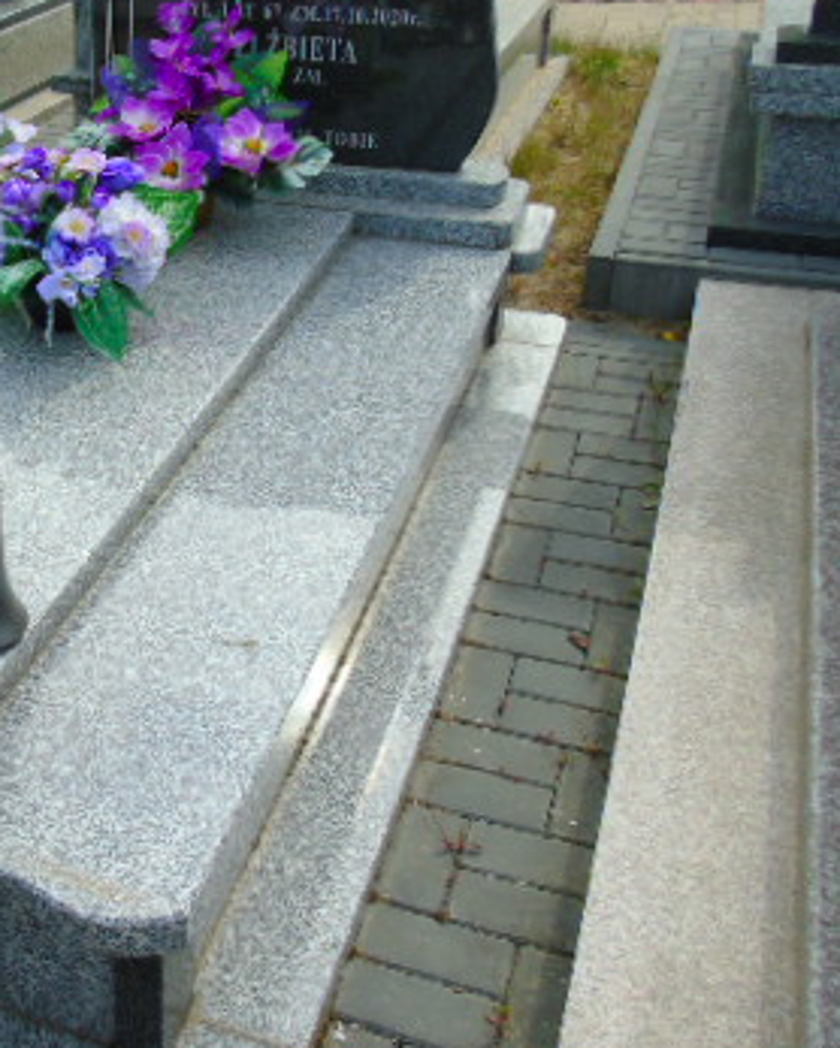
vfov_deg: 41.1
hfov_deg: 31.3
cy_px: 486
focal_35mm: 45
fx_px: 1397
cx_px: 30
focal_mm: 4.4
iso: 80
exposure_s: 1/640
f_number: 3.4
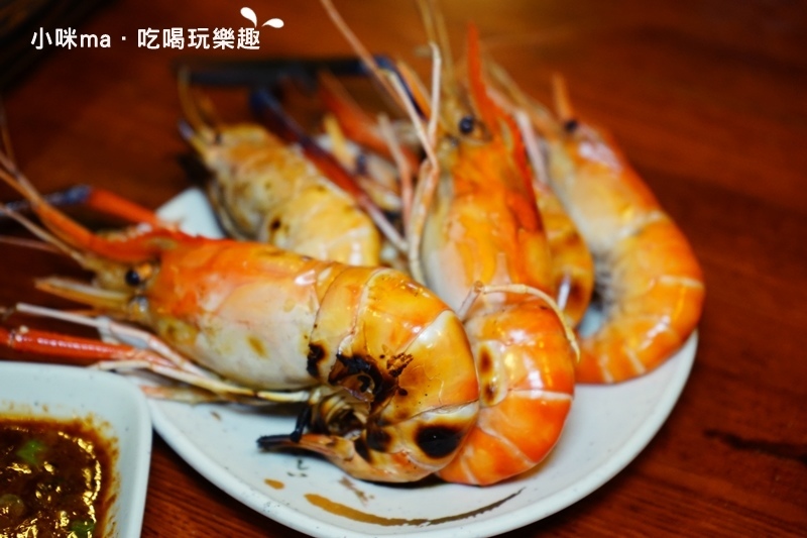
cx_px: 404
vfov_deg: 20.0
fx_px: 1524
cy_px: 269
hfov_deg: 29.7
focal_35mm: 68
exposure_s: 1/80
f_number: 5.6
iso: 1000
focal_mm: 68
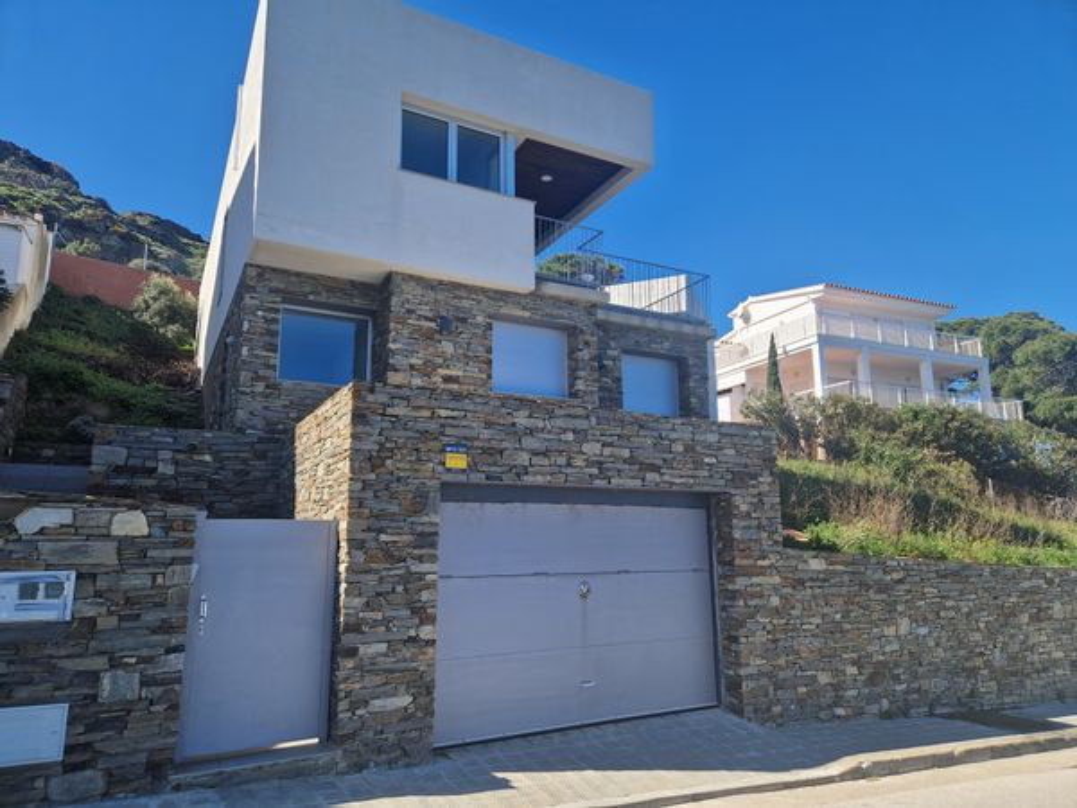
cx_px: 538
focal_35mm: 23
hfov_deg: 73.9
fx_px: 716
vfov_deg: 58.9
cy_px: 404
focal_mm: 5.4
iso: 50
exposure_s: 1/872
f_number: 1.8
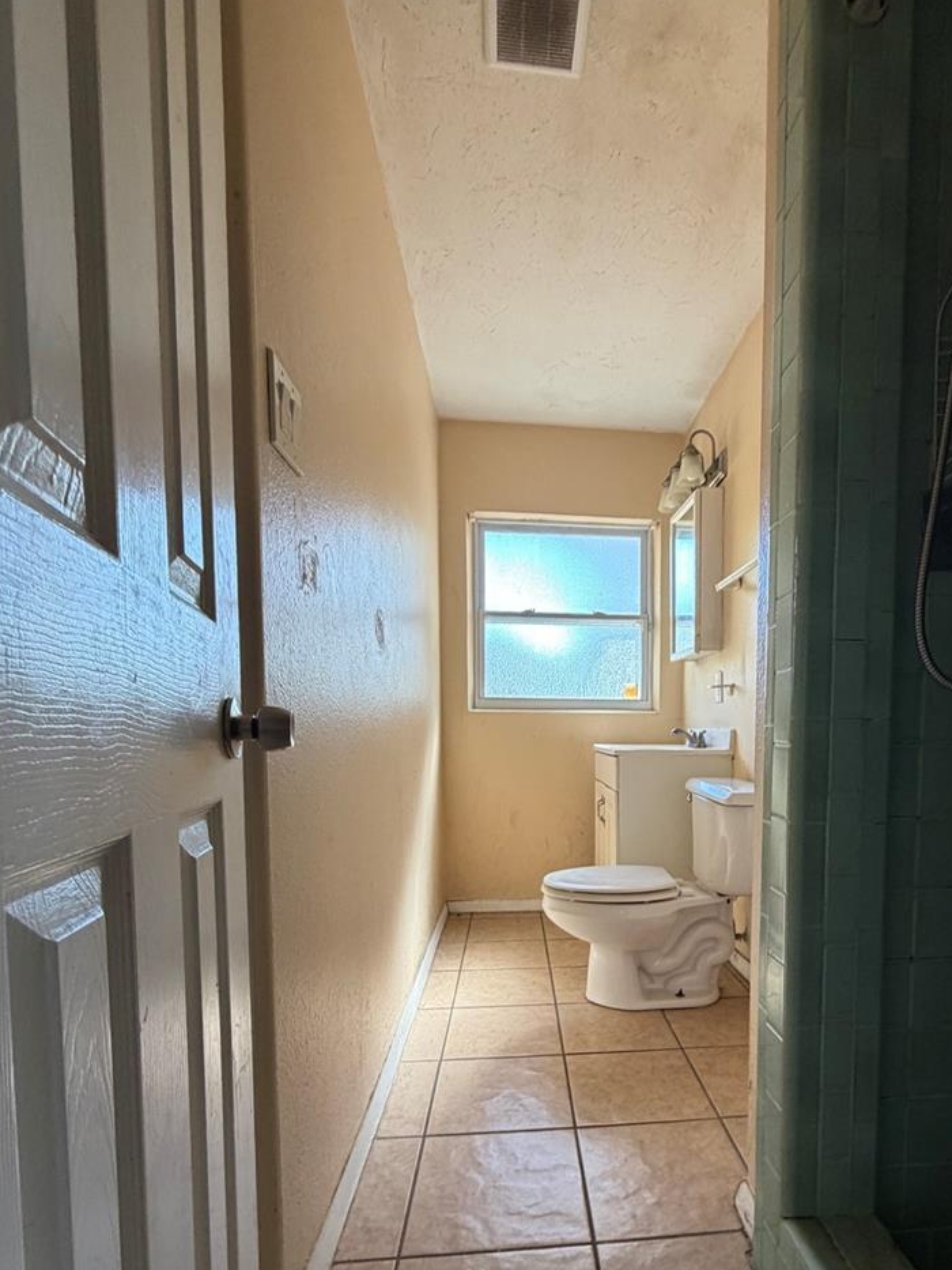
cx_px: 579
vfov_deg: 86.3
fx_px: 660
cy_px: 781
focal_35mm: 18
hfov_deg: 70.7
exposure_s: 1/121
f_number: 2.2
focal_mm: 2.22
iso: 250
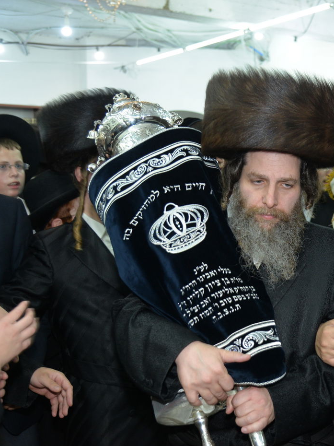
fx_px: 708
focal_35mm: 55
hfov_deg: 25.5
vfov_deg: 34.9
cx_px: 318
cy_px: 223
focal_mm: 38
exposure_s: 1/100
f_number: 4
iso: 1000
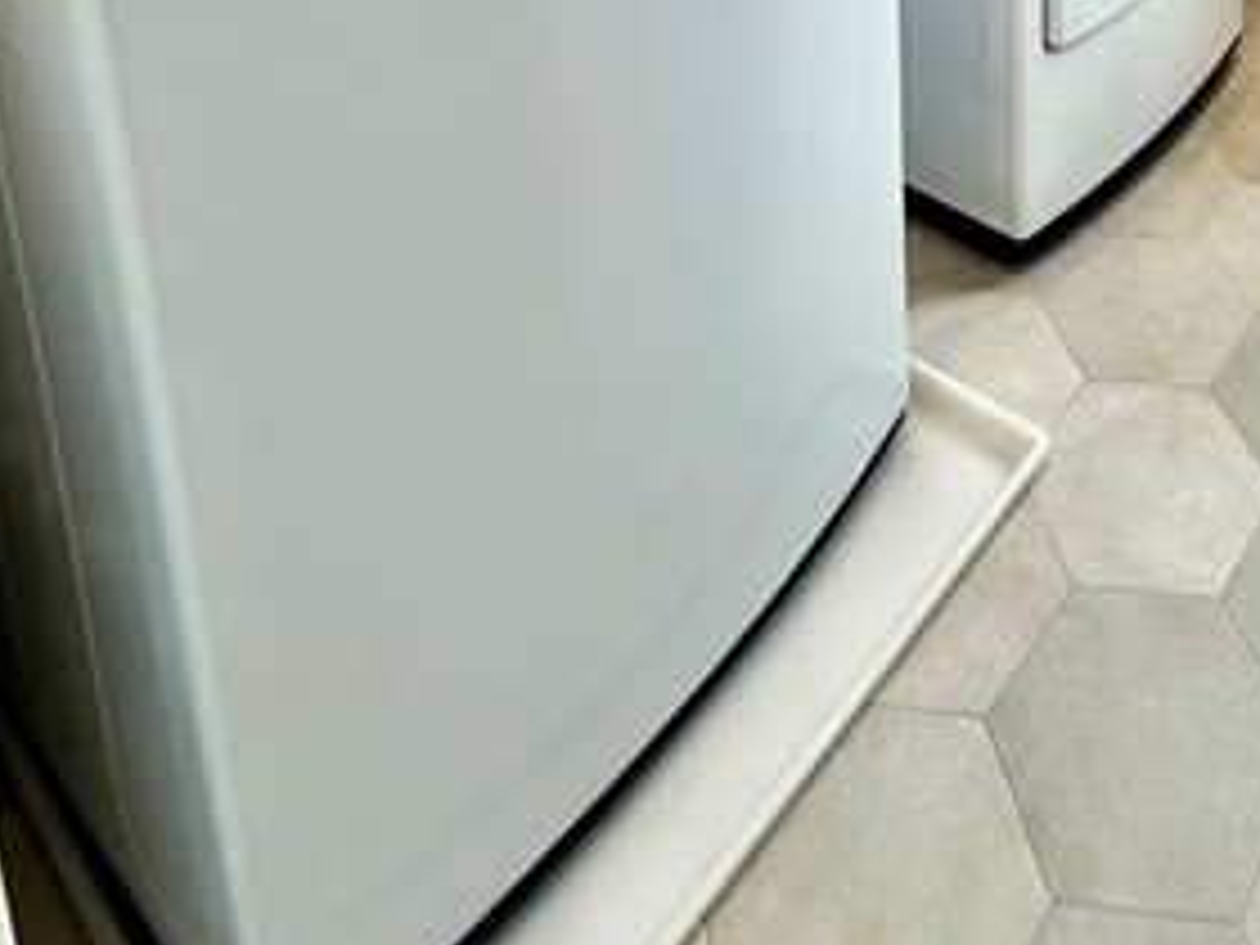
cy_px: -374
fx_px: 1165
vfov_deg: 30.8
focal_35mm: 32
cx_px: 1030
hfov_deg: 52.6
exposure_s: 1/120
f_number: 2.2
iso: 80
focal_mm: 2.22
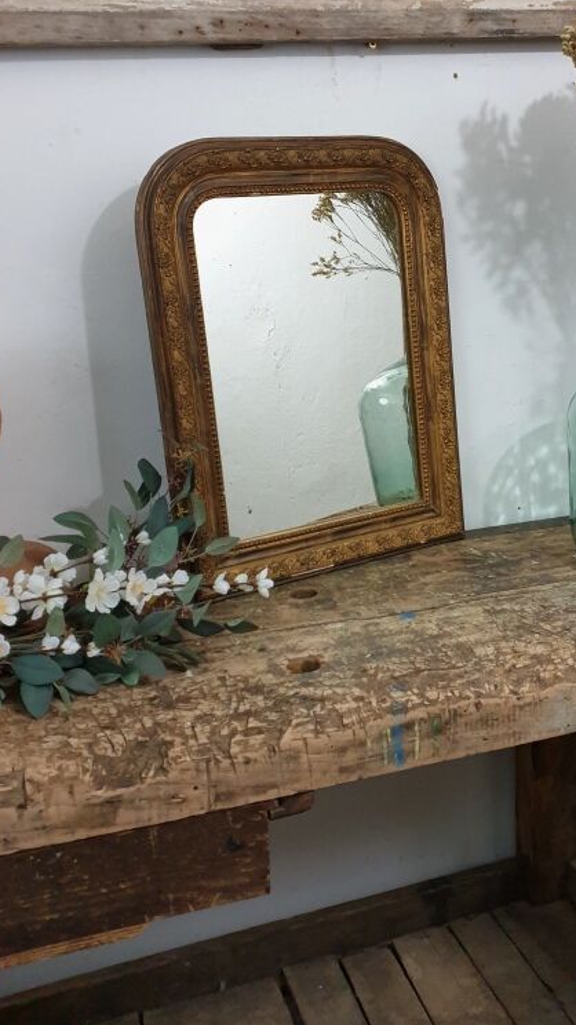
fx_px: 1060
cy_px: 481
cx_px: 342
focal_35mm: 39
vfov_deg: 51.6
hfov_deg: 30.3
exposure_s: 1/50
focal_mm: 4.3
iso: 400
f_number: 1.5
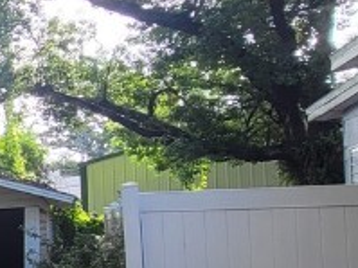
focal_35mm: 67
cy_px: 228
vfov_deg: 21.5
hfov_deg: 18.8
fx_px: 692
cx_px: -349
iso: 64
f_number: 2.2
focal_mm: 2.2
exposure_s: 1/217
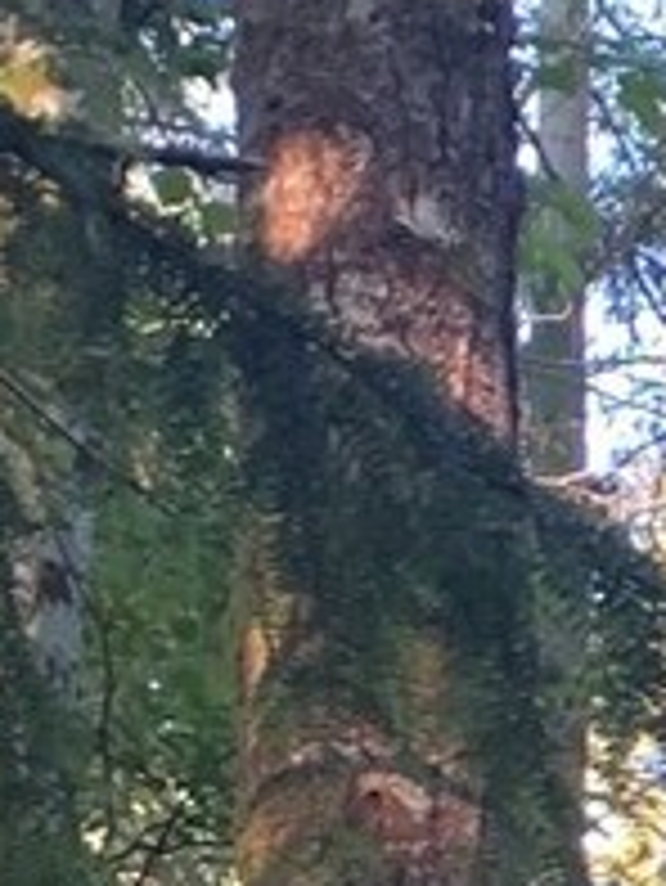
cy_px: 1776
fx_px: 4869
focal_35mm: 190
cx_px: 1818
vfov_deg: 9.7
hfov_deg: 7.2
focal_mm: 4.25
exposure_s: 1/61
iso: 100
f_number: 1.8
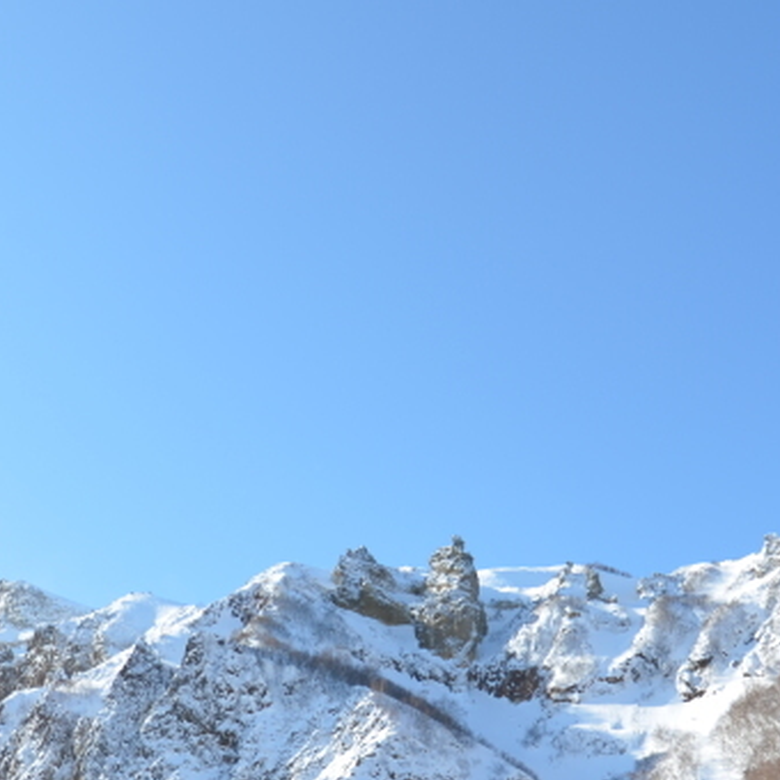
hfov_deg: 25.0
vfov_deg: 24.5
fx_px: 1759
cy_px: 642
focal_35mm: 69
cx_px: 323
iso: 100
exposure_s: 1/250
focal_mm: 18
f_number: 8
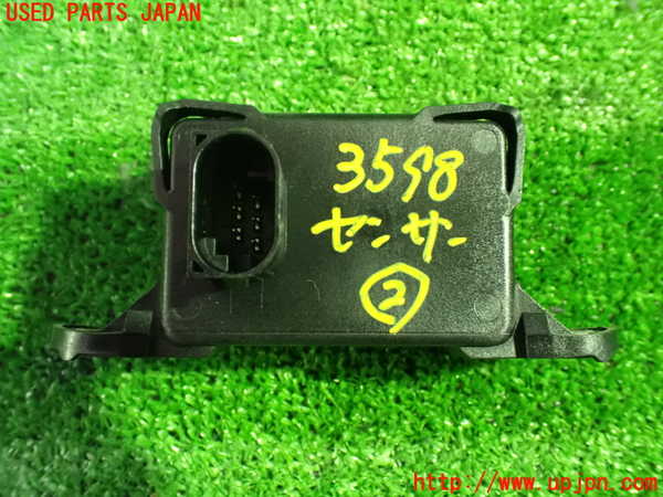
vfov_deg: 46.8
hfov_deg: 60.0
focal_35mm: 30
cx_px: 332
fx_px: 575
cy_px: 248
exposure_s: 1/30
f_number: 2.3
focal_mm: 5.4
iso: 1600
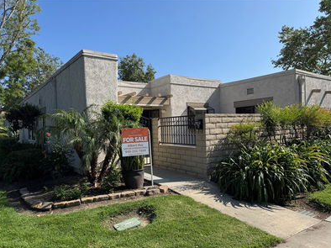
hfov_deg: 67.3
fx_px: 248
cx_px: 164
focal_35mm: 26
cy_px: 130
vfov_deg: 53.0
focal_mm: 6.76
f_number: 1.78
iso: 80
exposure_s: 1/4049
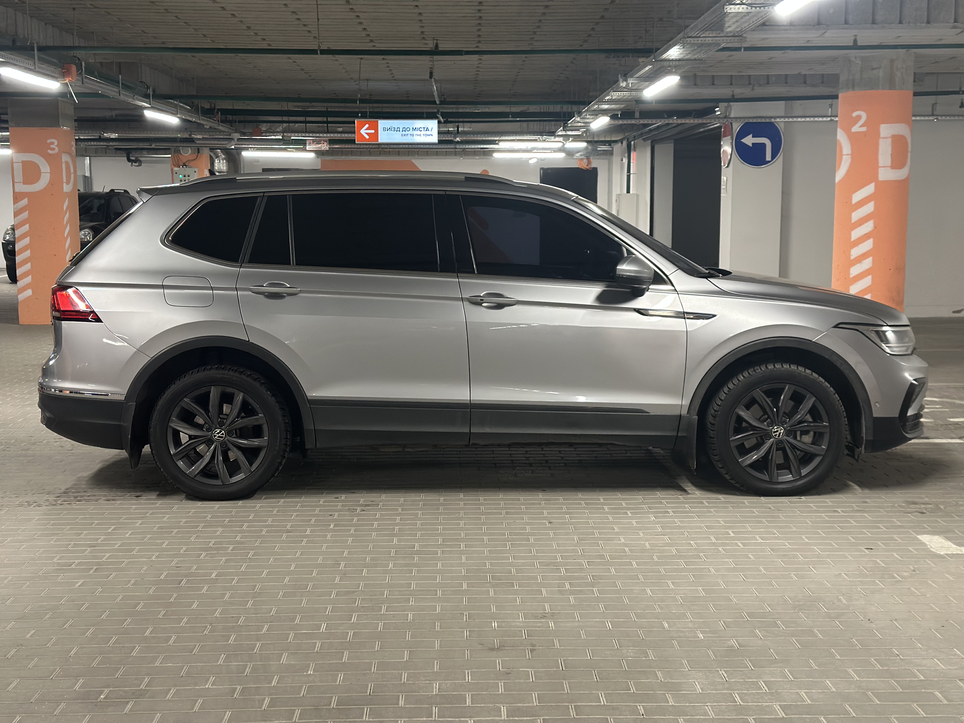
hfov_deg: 39.7
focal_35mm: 48
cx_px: 482
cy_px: 362
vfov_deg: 30.3
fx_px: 1337
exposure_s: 1/50
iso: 250
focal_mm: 6.86
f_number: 1.78
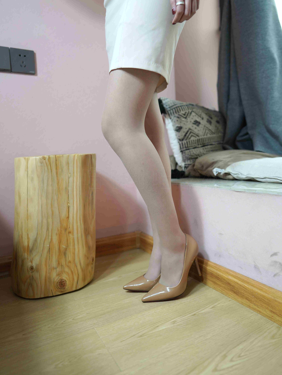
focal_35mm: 26
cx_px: 141
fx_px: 282
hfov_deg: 53.1
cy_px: 175
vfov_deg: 67.2
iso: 500
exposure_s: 1/320
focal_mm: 24
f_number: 2
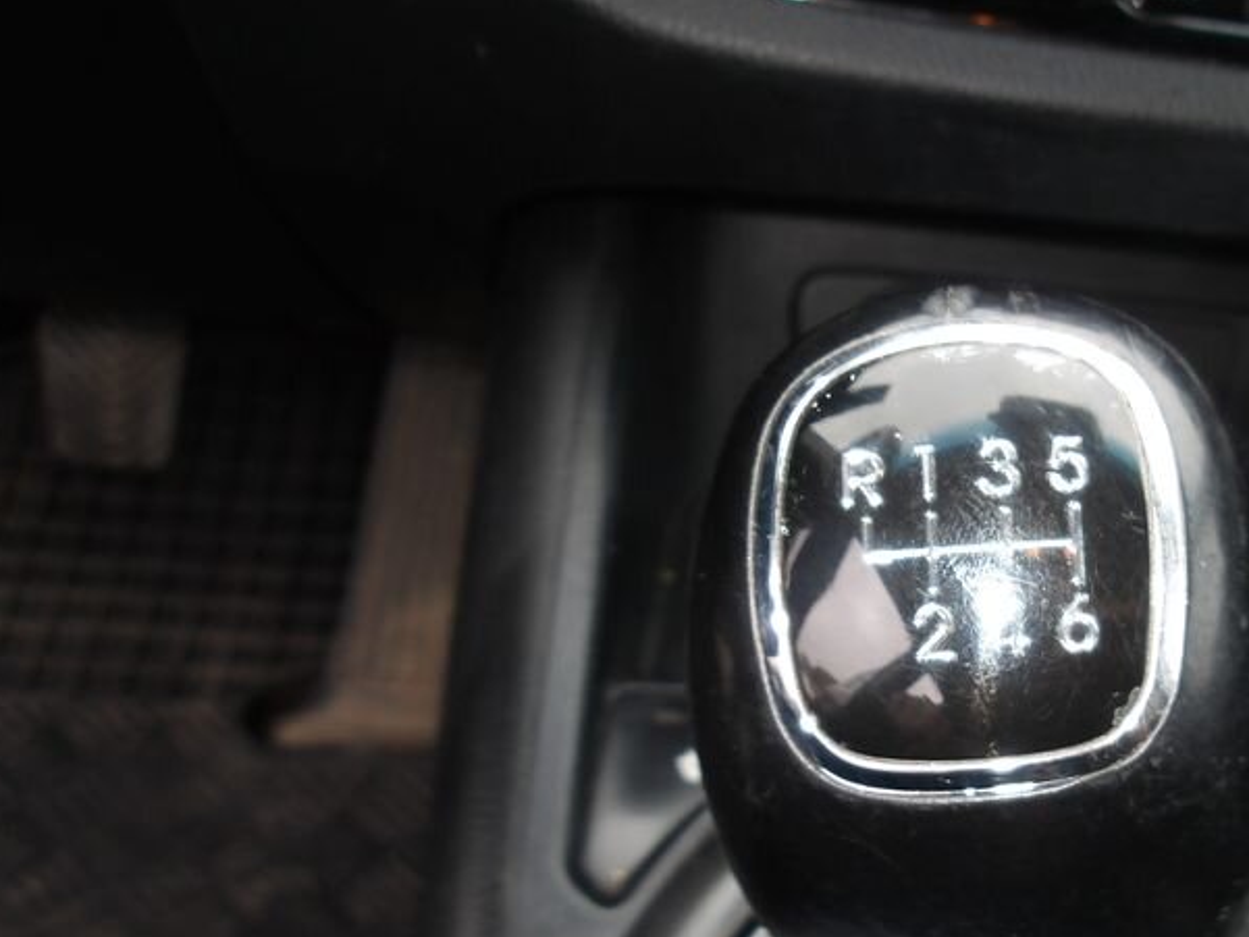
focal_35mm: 46
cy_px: 557
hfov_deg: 39.7
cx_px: 983
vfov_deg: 31.4
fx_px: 1660
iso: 100
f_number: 3
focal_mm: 4.9
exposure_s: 1/16
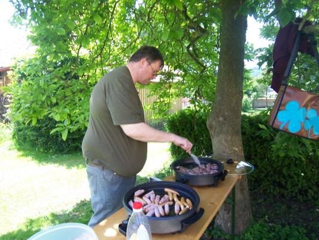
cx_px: 160
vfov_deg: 58.9
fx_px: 212
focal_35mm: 23
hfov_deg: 73.9
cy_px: 120
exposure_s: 1/80
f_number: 2.8
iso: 64
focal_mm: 3.8
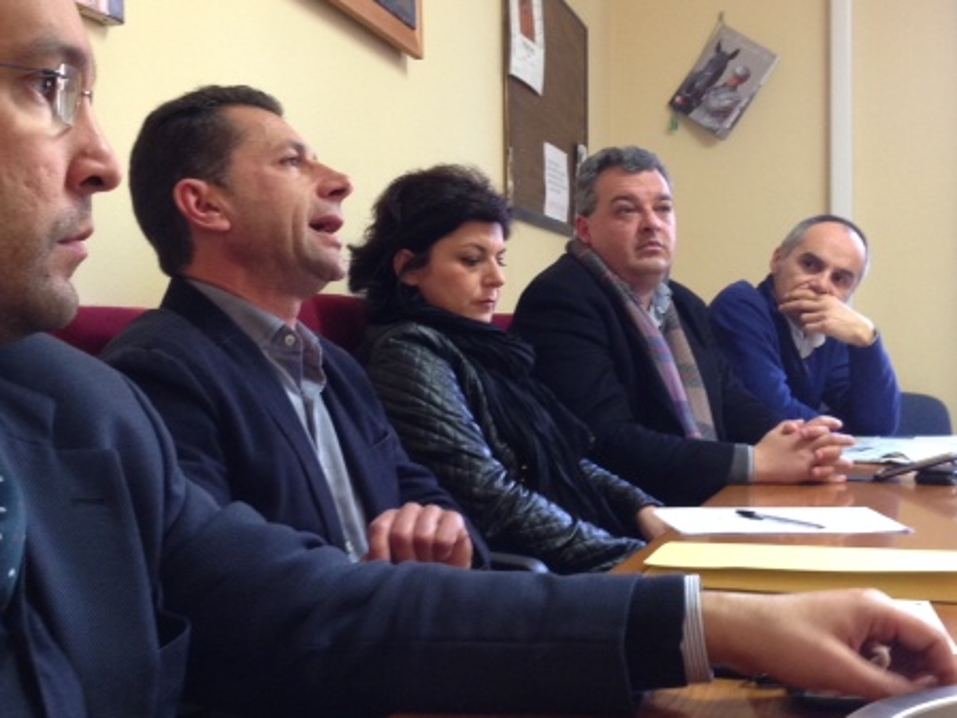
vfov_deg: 30.9
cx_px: 439
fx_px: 1300
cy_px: 366
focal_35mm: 47
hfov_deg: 40.4
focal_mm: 4.12
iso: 200
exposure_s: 1/20
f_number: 2.4
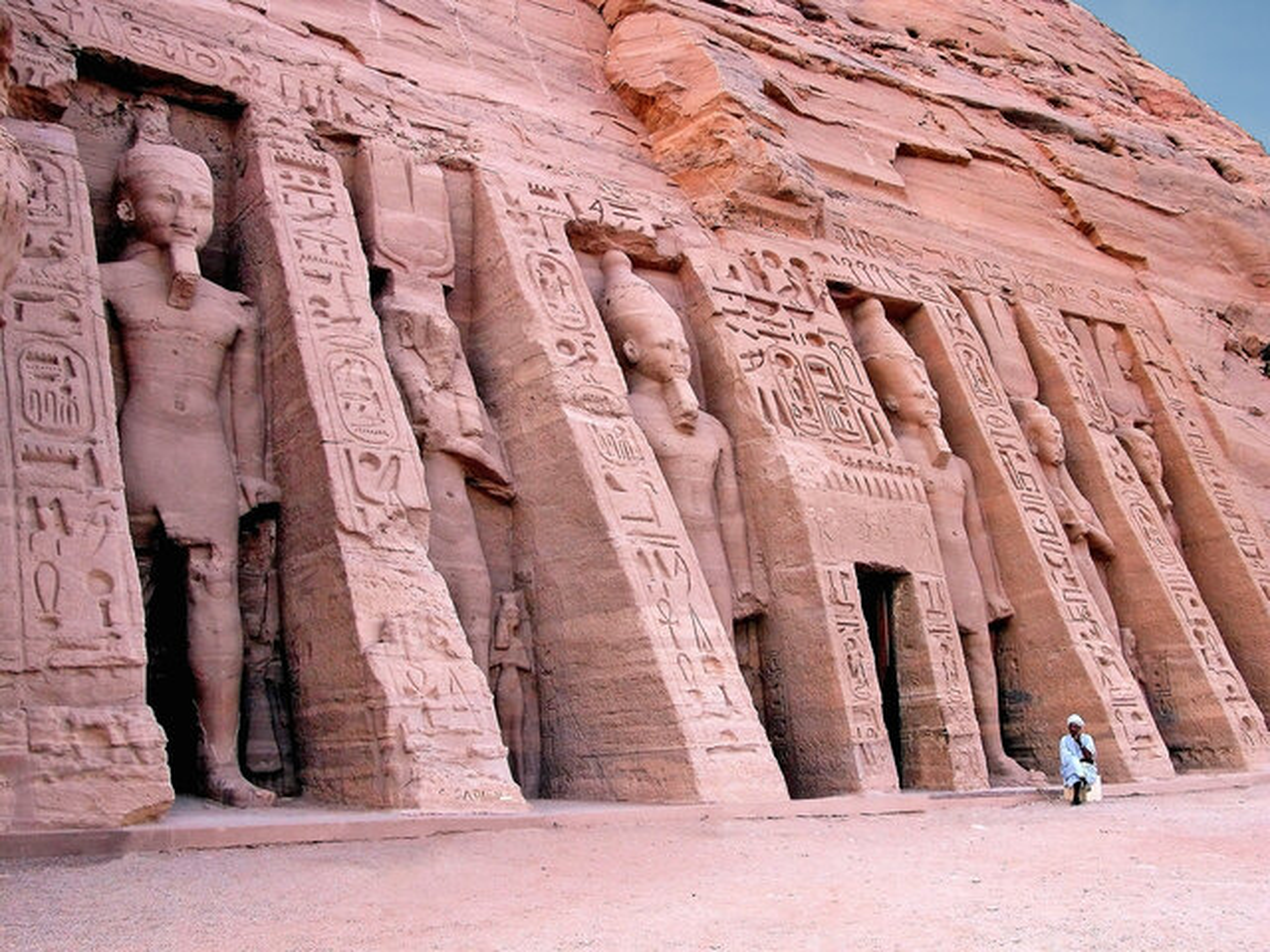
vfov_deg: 40.7
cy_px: 476
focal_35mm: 35
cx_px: 635
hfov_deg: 52.6
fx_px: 1284
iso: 100
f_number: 4
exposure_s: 1/95.2
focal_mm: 8.9
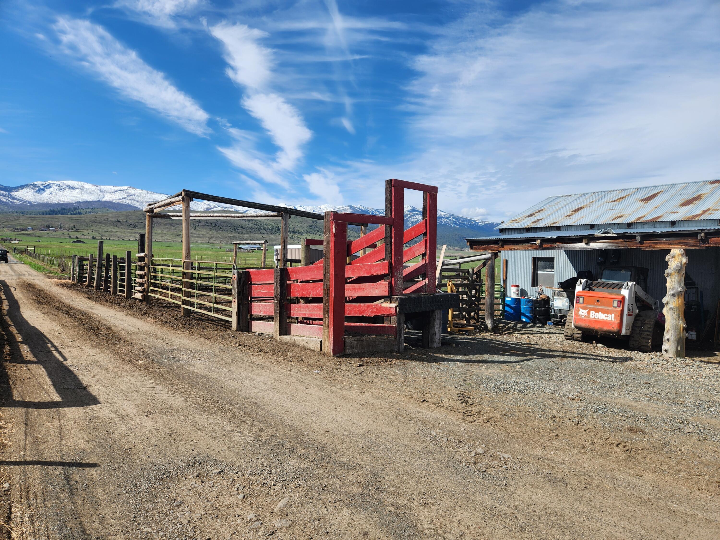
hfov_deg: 73.9
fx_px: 478
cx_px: 360
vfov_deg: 58.9
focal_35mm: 23
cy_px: 270
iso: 20
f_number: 1.8
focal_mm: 5.4
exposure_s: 1/1737
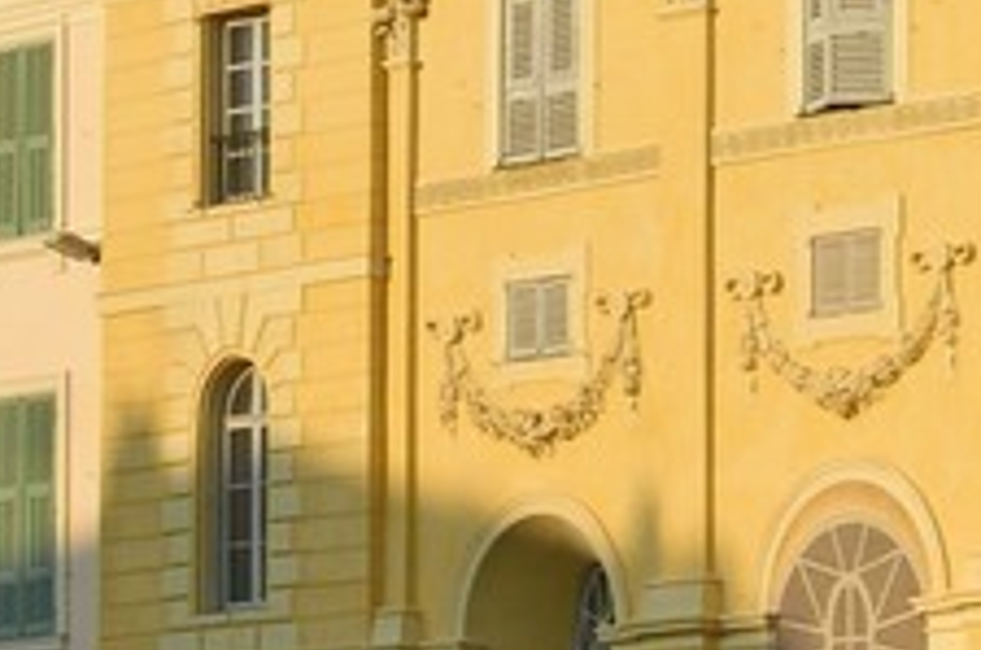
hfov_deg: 9.0
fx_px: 4650
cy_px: 1283
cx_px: 3187
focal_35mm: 171
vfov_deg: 7.7
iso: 200
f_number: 9
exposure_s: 1/200
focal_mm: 24
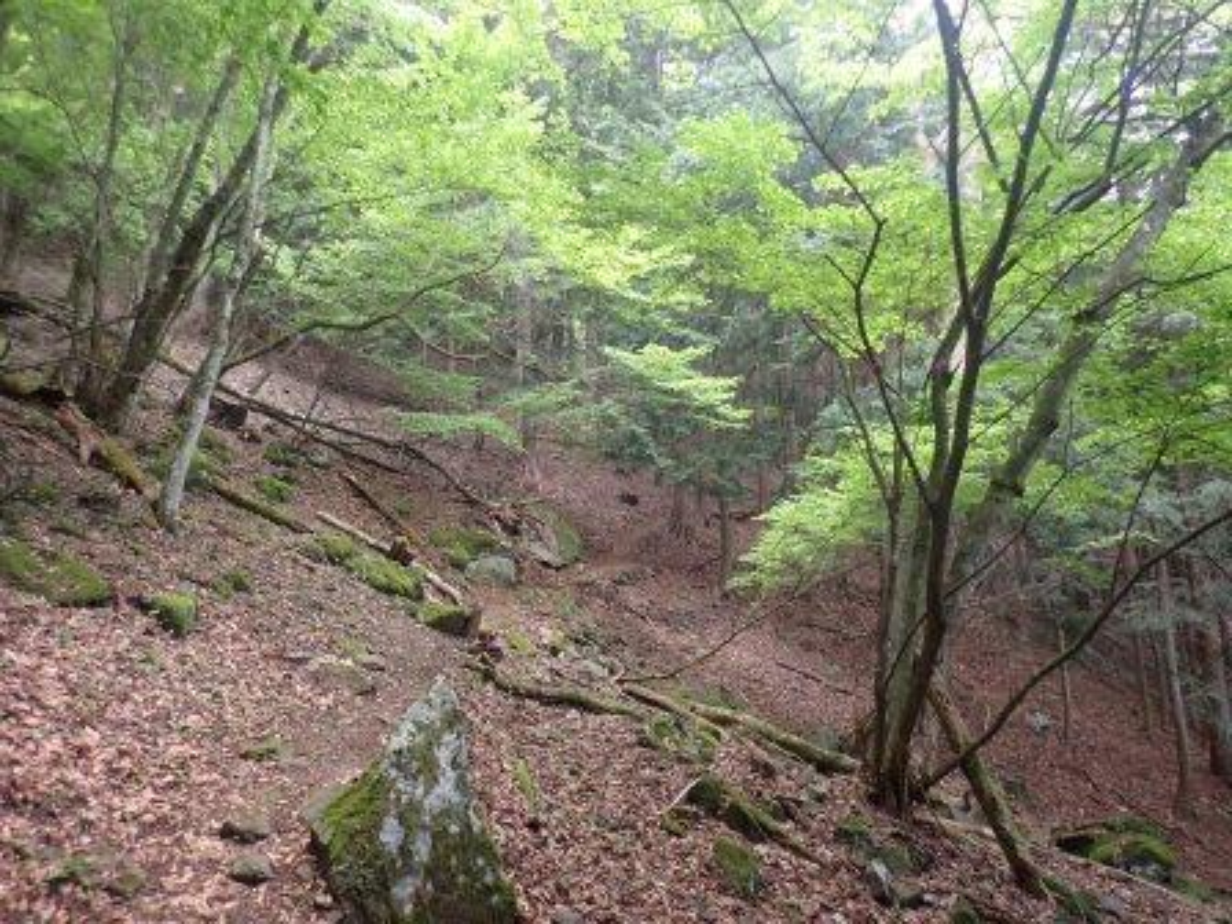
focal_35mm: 25
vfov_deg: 54.9
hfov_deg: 69.4
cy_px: 462
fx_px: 890
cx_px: 616
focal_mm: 4.5
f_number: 2
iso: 200
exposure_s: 1/50
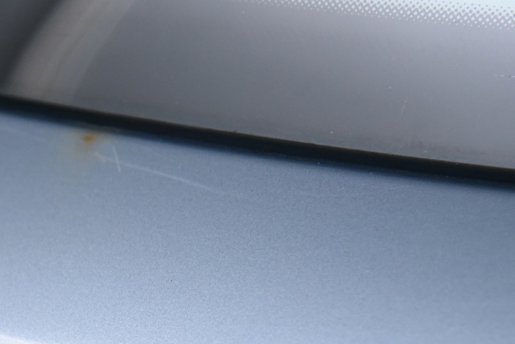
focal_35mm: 229
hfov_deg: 9.0
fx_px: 3277
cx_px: 109
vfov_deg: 6.0
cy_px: 289
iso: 4000
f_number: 4
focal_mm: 120
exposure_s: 1/160
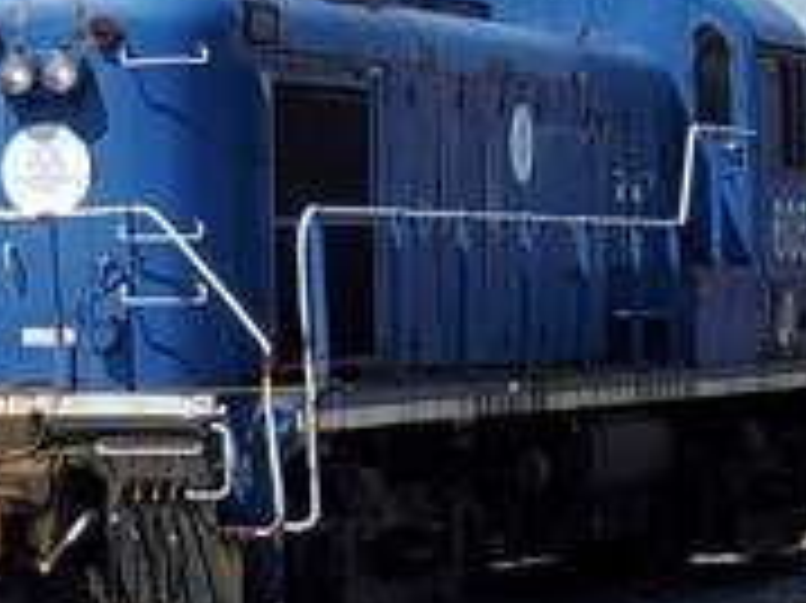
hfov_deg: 8.5
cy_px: 126
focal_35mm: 232
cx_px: 360
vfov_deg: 6.4
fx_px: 5398
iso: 50
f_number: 2.4
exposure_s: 1/805
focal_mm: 6
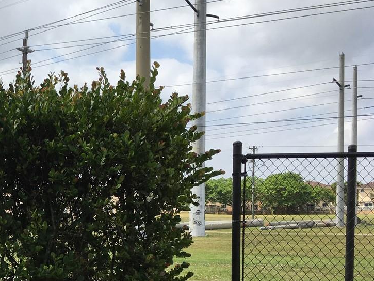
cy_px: 255
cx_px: -26
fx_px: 692
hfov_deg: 27.9
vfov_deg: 22.4
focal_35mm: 64
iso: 25
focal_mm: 4.15
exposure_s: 1/1304
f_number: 2.2
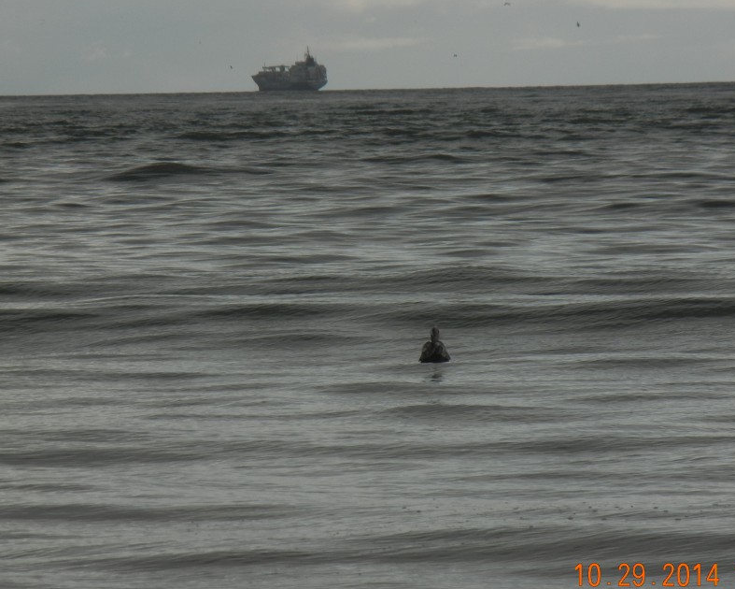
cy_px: 291
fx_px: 8290
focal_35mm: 381
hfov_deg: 5.1
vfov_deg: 4.1
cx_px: 389
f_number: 5.6
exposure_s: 1/755
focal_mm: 54
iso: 160
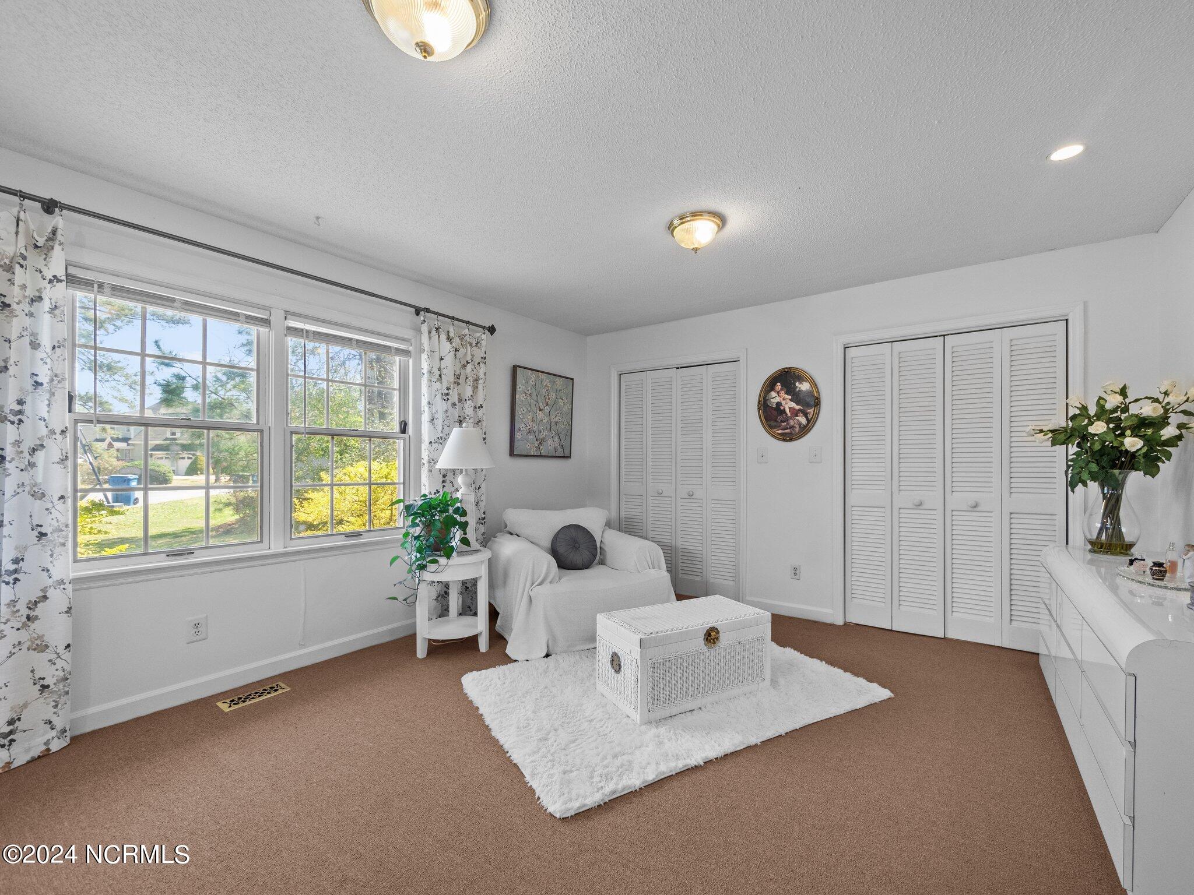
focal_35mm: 14
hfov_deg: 102.1
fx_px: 483
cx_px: 597
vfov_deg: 85.7
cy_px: 448
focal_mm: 7
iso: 400
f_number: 4
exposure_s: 1/30
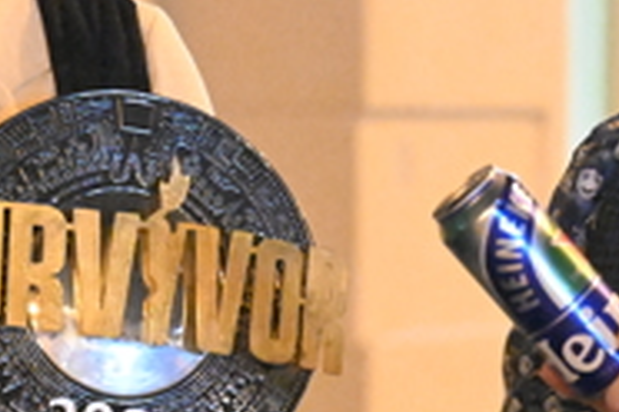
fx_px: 7324
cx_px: 506
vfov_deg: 3.2
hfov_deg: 4.8
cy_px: 282
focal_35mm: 426
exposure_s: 1/100
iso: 40000
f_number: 4
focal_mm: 115
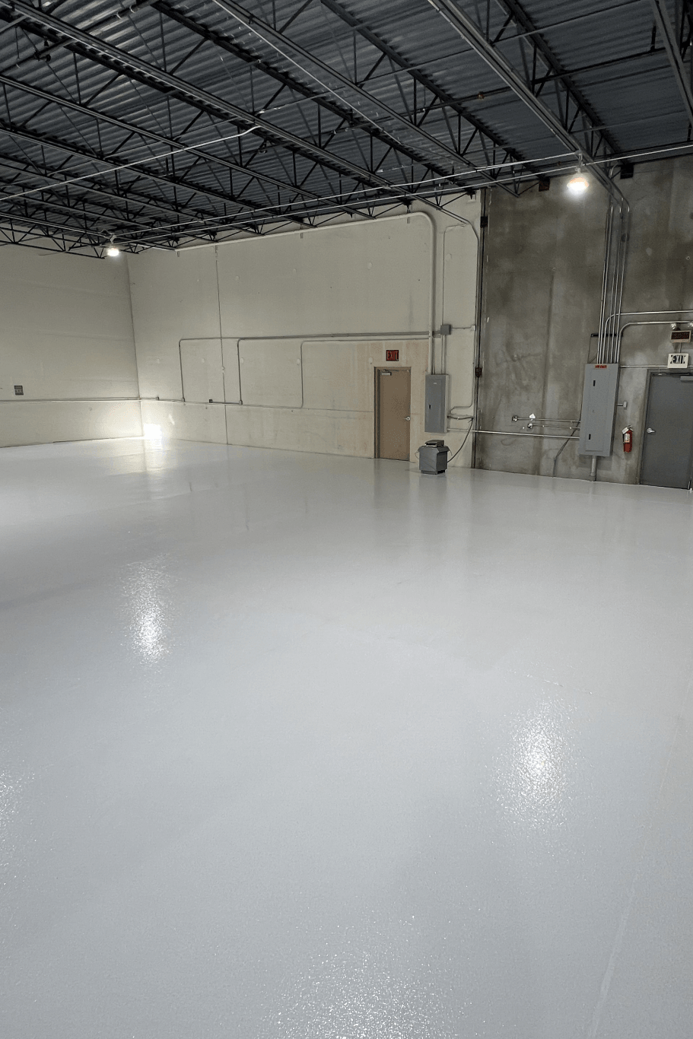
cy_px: 517
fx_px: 548
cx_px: 422
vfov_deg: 86.9
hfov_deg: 63.9
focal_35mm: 19
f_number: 1.8
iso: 50
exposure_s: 1/122
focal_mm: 1.57
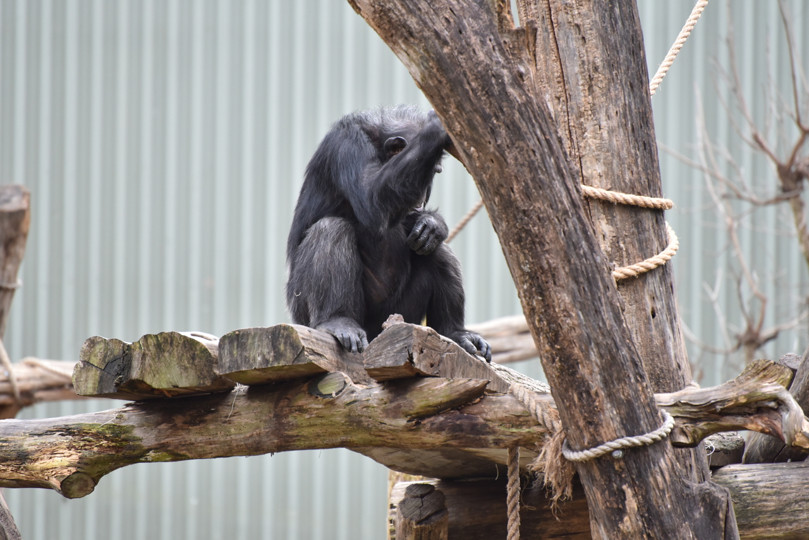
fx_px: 6743
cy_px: 270
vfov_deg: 4.6
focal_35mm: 300
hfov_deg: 6.9
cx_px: 404
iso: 1800
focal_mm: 300
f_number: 5.6
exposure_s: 1/640
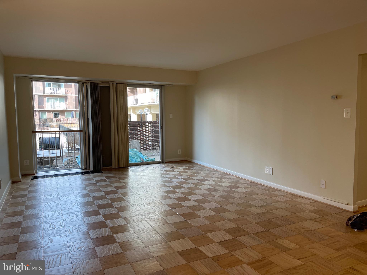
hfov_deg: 69.4
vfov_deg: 54.9
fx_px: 265
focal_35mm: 25
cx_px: 184
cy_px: 138
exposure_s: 1/120
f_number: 1.6
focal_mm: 5.1
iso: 64
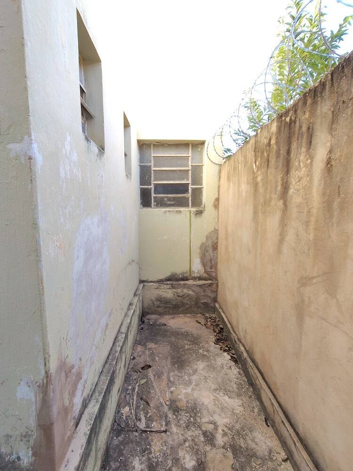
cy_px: 236
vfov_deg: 94.5
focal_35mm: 16
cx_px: 176
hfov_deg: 78.1
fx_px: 218
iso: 100
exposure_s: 1/61.9
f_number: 2.2
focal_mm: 1.66
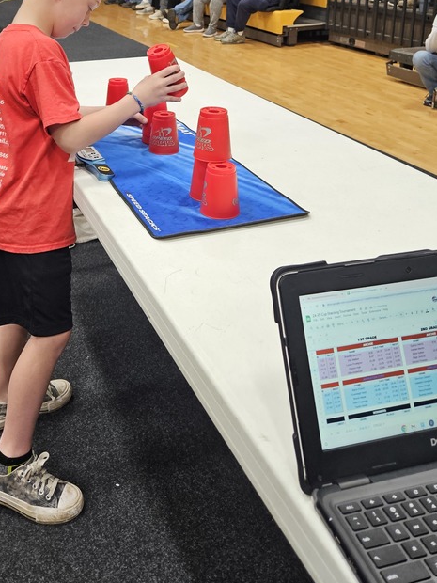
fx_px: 640
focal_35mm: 38
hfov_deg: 37.3
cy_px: 108
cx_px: 140
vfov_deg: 46.2
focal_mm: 5.4
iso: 200
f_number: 1.8
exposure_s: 1/120
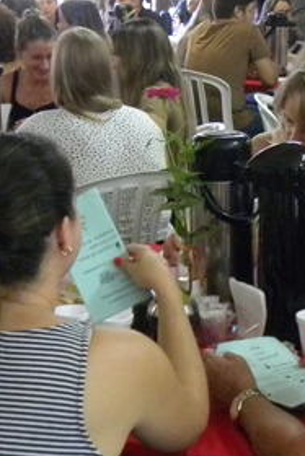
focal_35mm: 98
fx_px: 1244
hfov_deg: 13.9
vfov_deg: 20.8
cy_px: 173
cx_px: 259
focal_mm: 5.9
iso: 400
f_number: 2.8
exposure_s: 1/21.1
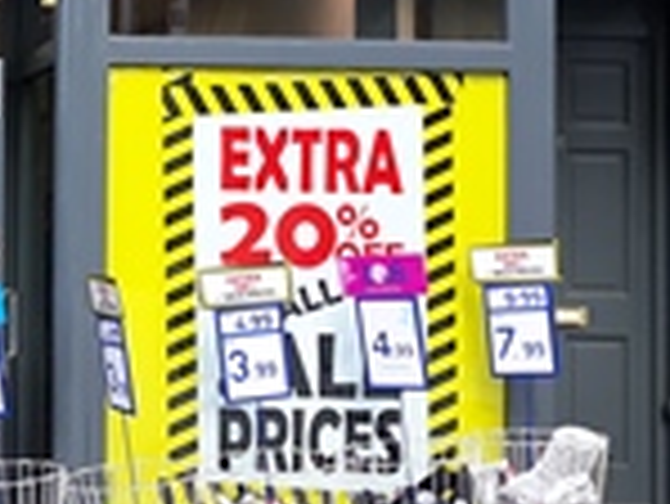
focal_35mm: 81
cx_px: -175
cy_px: 104
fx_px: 1569
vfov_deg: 18.1
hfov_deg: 21.9
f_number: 1.7
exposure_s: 1/208
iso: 40
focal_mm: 3.71
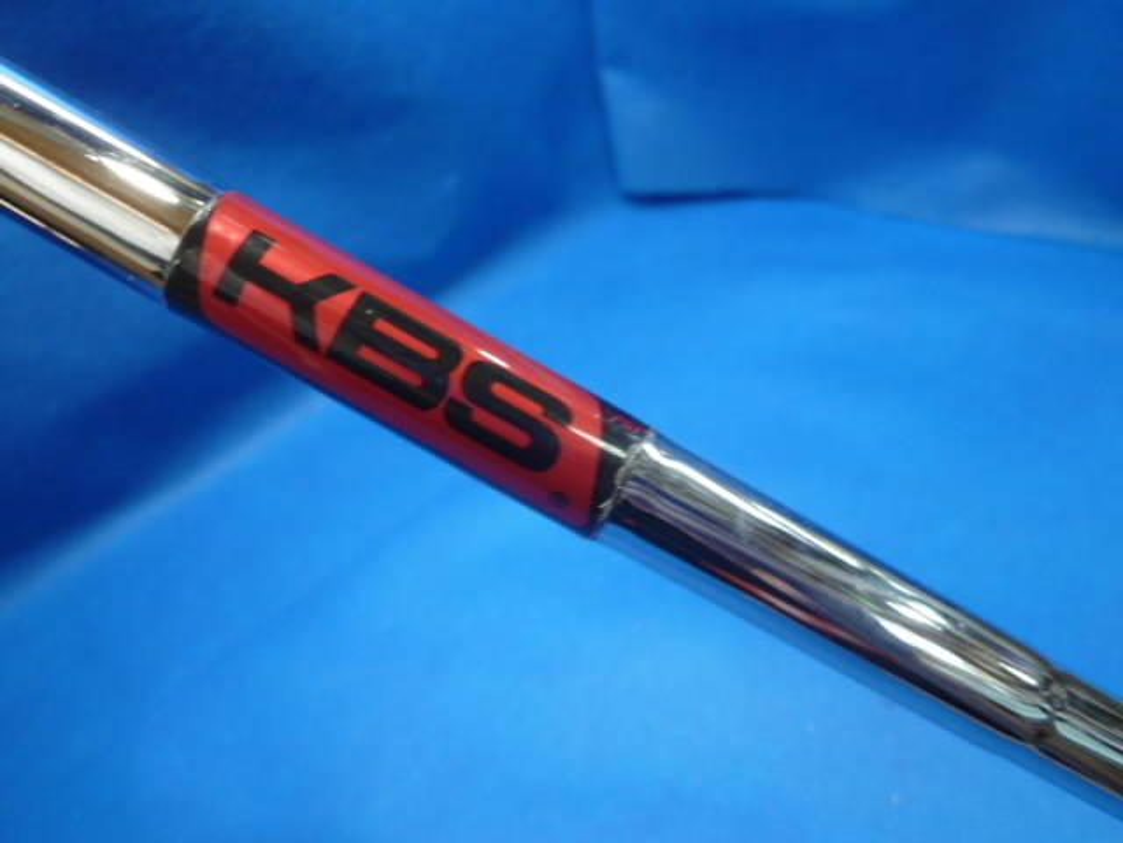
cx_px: 562
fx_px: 811
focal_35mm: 25
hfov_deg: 69.4
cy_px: 422
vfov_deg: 54.9
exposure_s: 1/30
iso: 200
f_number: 2.8
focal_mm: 4.5
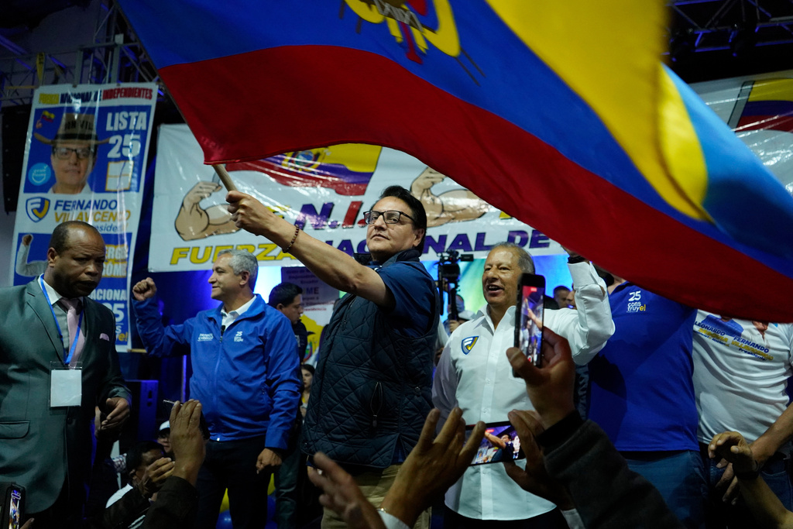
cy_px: 264
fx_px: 617
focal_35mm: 28
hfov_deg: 65.5
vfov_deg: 46.4
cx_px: 396
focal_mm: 28
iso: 8000
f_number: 3.5
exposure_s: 1/250
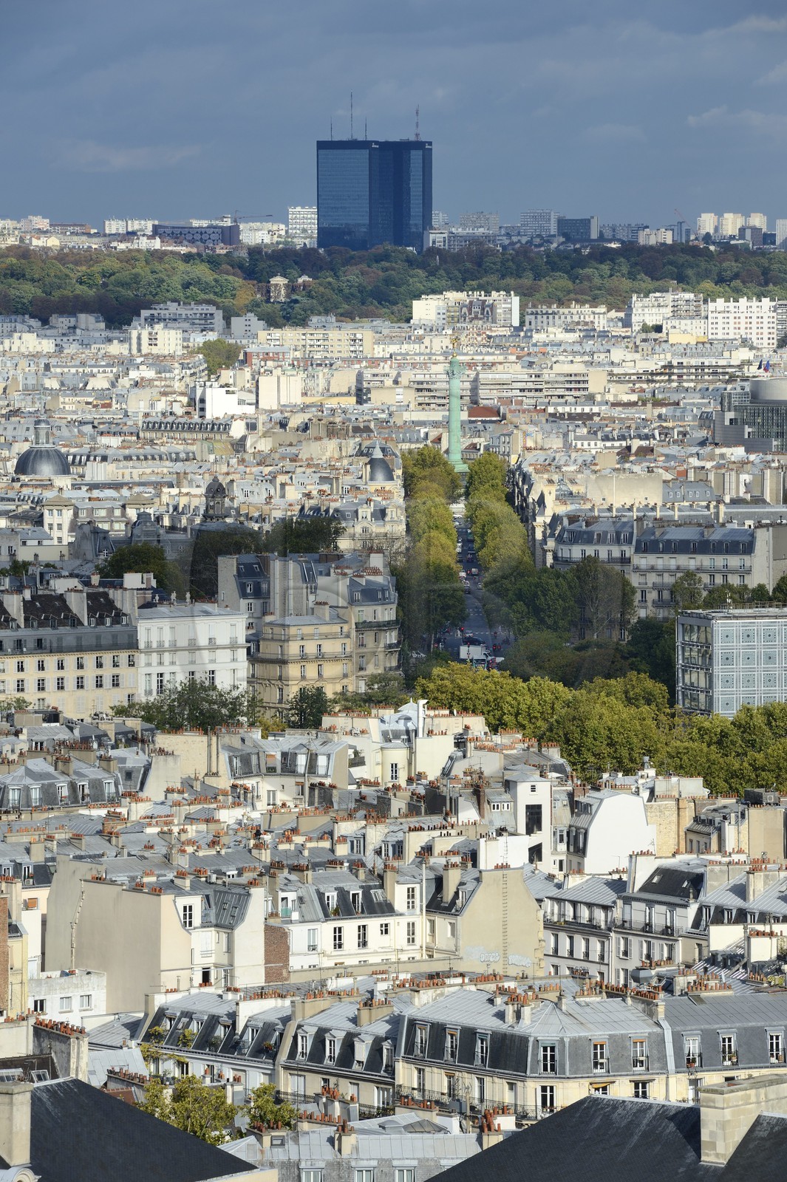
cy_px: 591
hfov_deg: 6.9
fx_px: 6565
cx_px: 394
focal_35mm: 200
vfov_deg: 10.3
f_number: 14
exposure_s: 1/250
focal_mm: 200
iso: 200
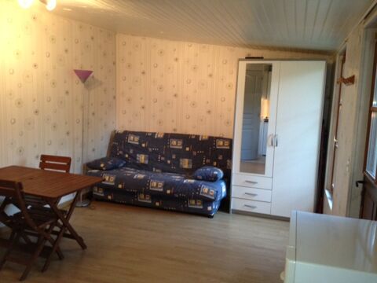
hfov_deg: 52.6
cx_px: 188
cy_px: 142
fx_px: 381
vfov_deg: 40.7
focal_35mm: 35
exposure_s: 1/20
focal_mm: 4.28
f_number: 2.4
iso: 160
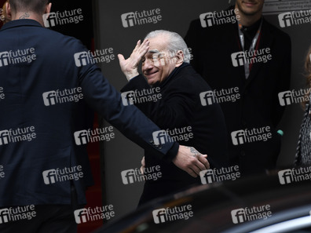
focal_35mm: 219
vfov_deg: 6.8
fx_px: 1968
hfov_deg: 9.0
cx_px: 152
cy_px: 116
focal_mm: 200
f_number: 4
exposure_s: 1/320
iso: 1250
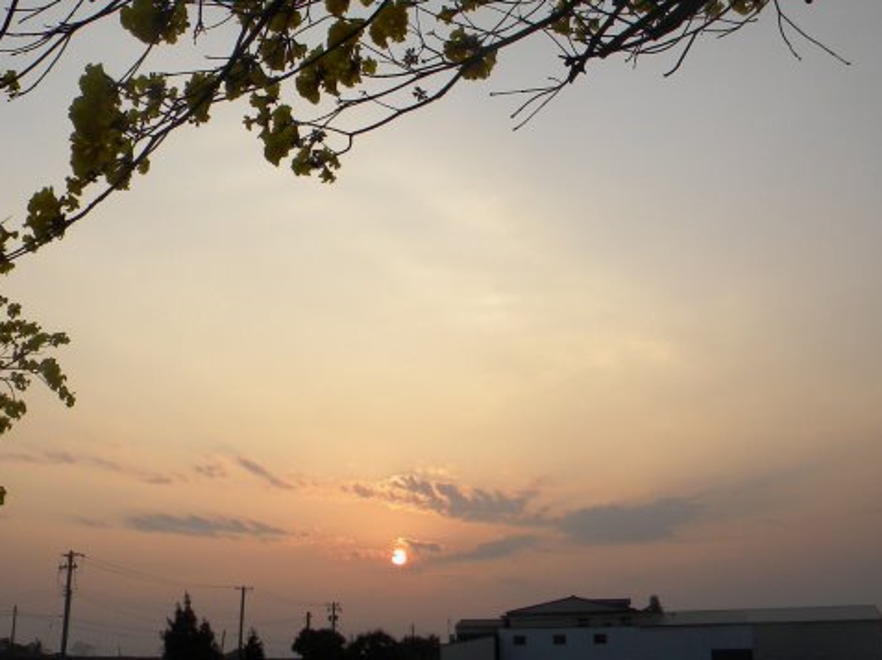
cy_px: 213
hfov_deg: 40.3
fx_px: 1197
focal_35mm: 47
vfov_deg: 30.6
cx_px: 359
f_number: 3.5
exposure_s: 1/667
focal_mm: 5
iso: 80
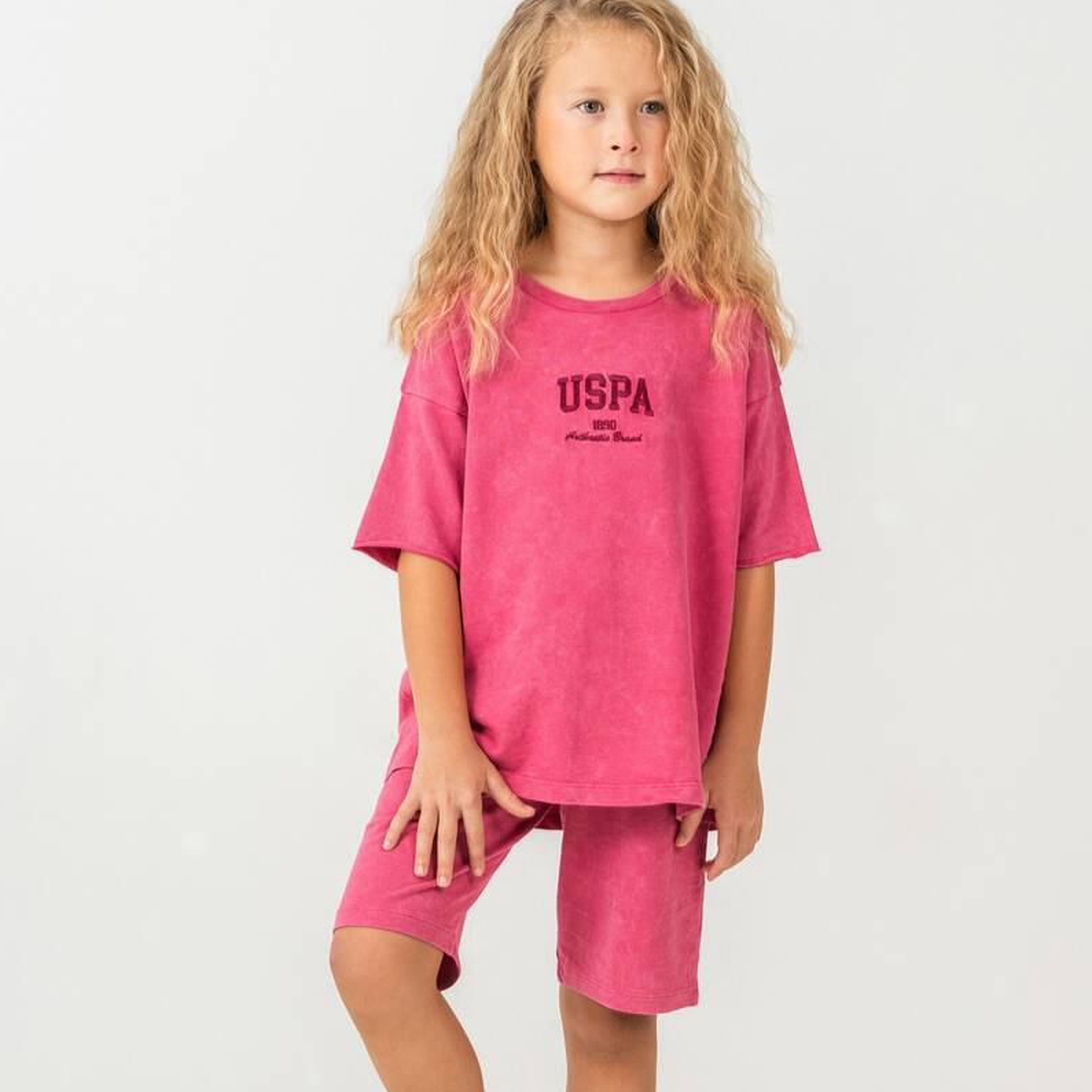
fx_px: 6317
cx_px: 544
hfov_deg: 9.9
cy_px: 712
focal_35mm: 177
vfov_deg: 9.9
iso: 160
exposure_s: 1/125
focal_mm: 138
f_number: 7.1
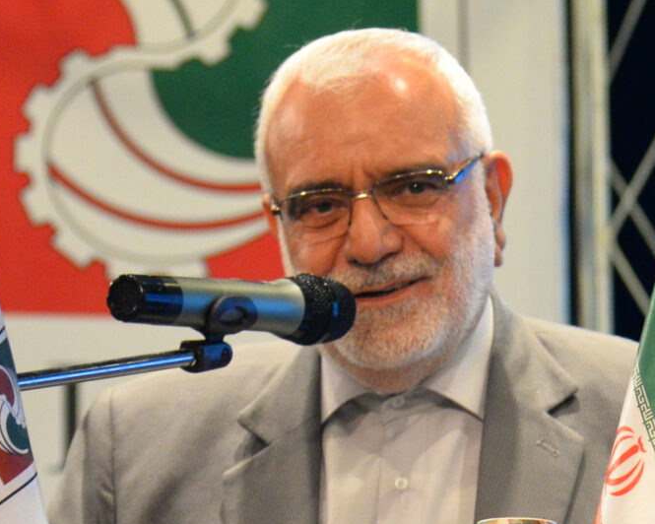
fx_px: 8413
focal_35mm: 434
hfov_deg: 4.5
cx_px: 679
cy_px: 557
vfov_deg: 3.6
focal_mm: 120
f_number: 4
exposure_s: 1/160
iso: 4000
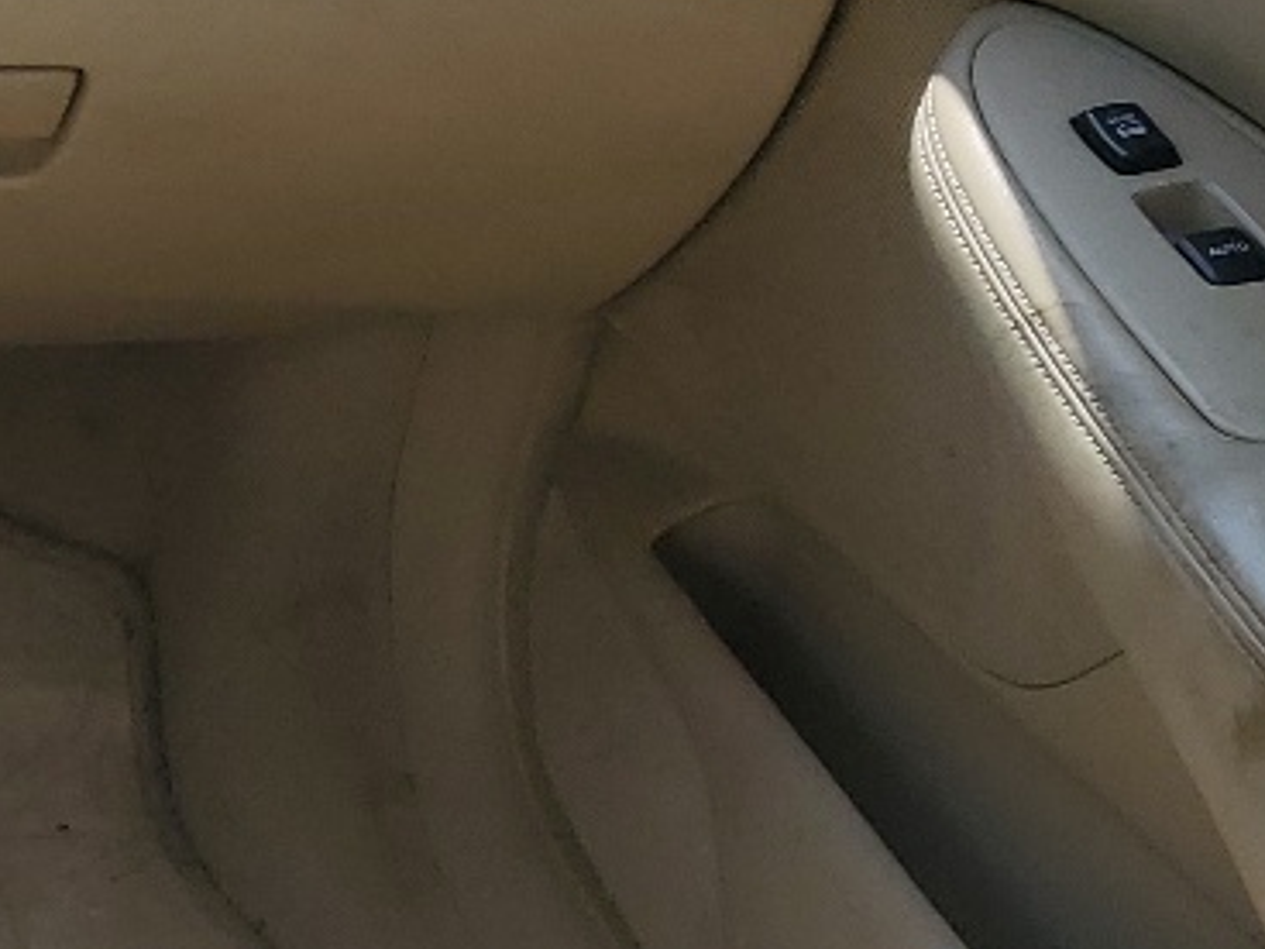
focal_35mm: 113
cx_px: -1272
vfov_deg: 12.8
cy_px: 1083
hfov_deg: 14.4
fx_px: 4129
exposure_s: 1/2000
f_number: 1.5
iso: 50
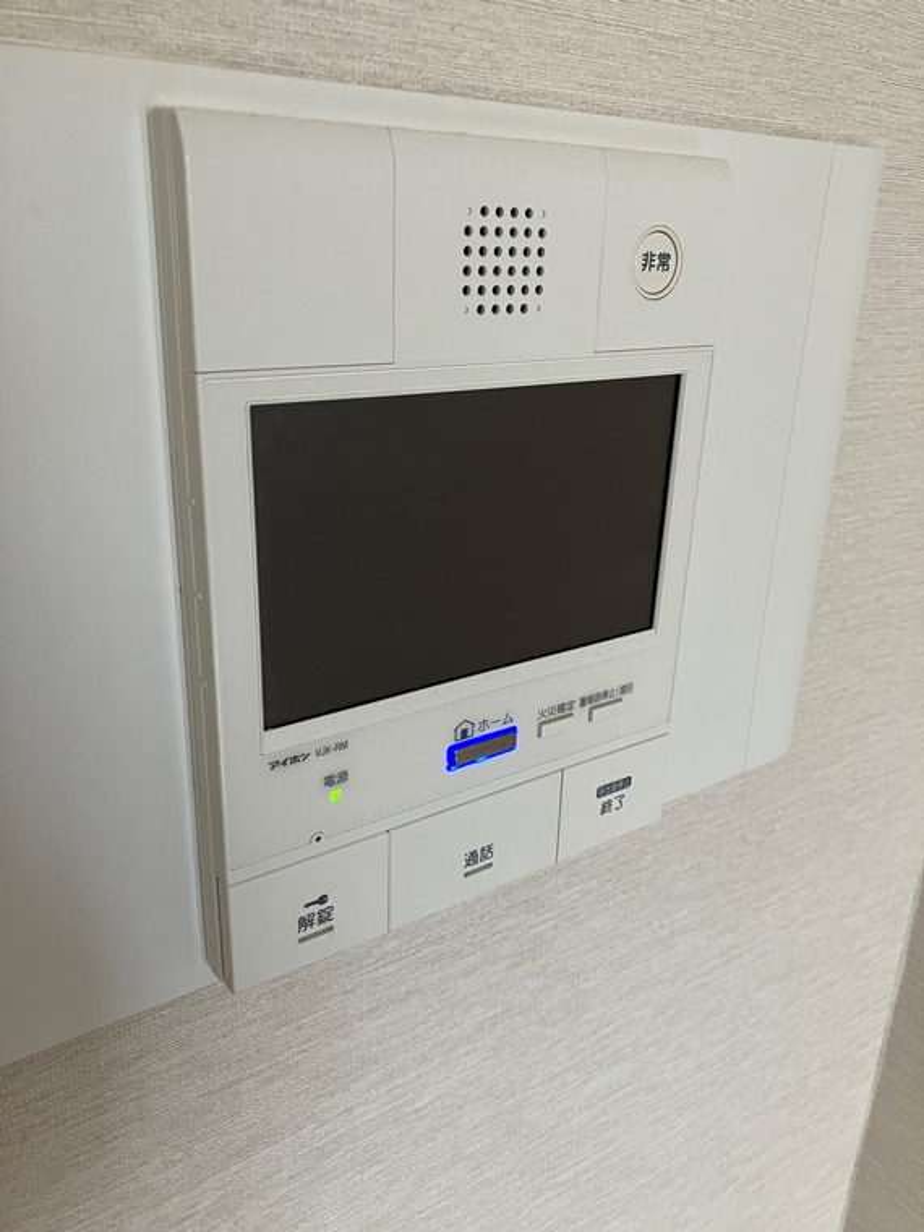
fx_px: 997
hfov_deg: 49.7
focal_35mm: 28
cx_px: 462
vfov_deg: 63.4
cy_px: 616
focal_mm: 3.99
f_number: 1.8
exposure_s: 1/60
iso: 160
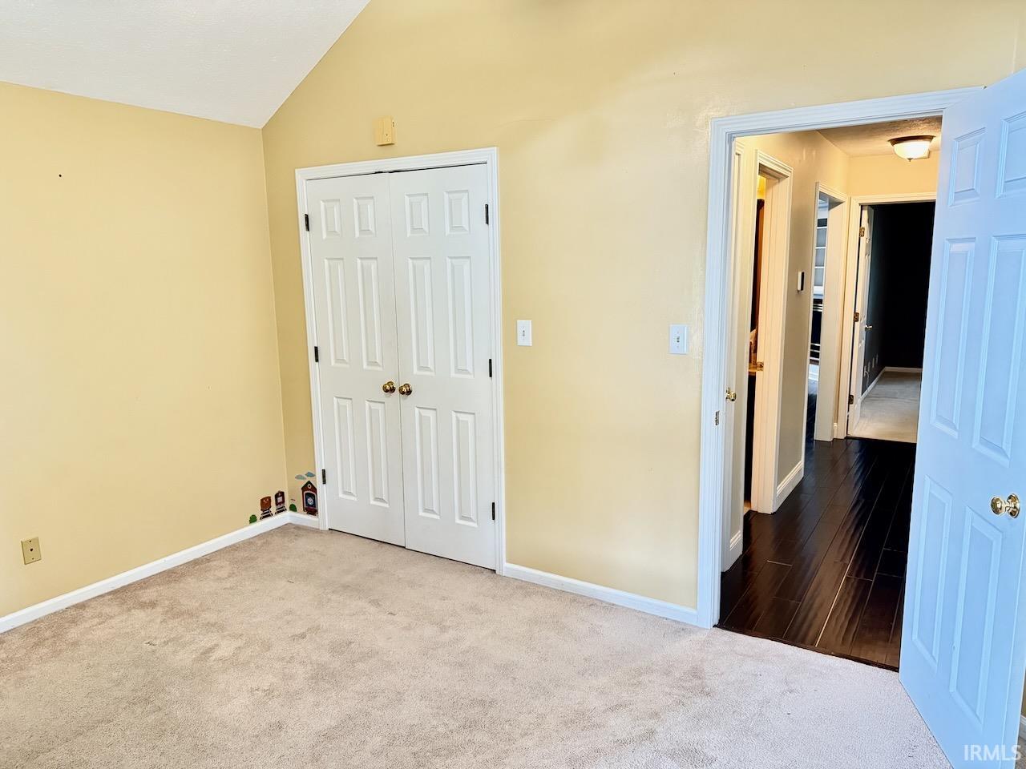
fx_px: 711
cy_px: 384
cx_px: 513
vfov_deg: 56.8
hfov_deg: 71.6
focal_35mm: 24
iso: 800
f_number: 1.78
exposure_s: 1/60
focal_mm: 6.76
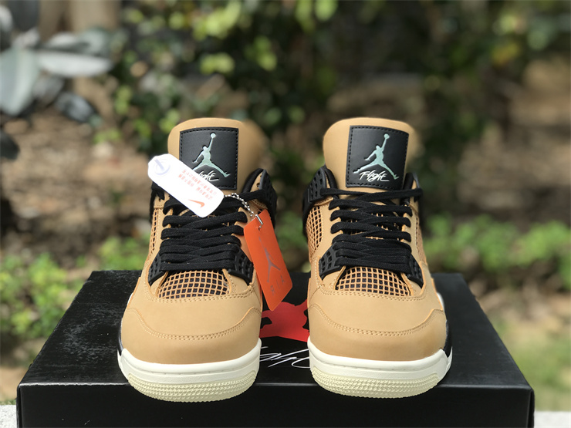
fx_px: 940
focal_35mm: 57
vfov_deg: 25.7
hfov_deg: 33.8
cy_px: 214
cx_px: 286
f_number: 2.8
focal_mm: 6.6
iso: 20
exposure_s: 1/249
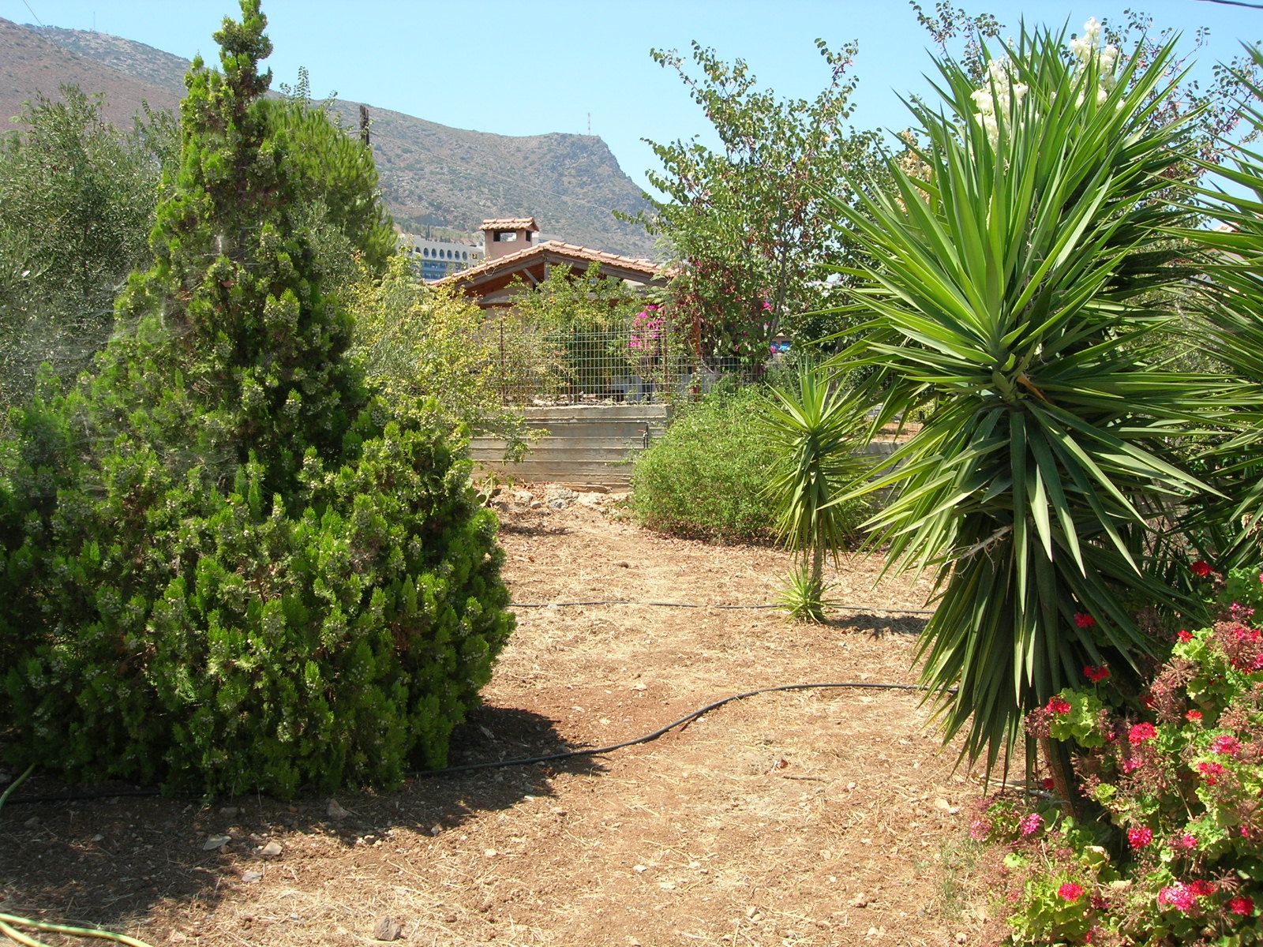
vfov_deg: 37.7
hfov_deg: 49.0
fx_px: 1386
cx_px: 632
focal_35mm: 38
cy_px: 474
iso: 64
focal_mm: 7.8
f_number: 4.8
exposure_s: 1/296
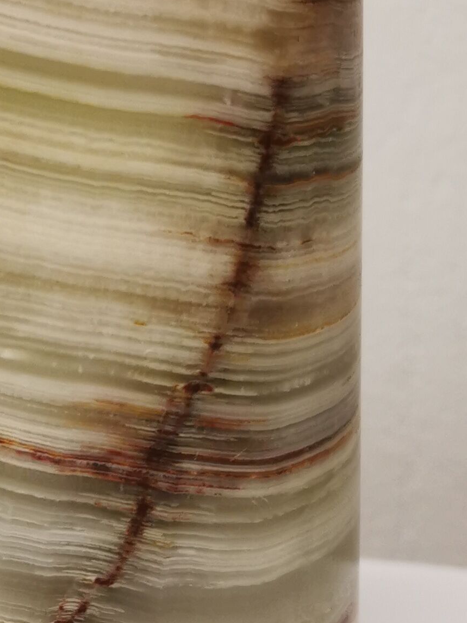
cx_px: 46
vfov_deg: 22.7
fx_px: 1547
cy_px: 268
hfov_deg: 16.9
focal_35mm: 86
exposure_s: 1/50
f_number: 1.8
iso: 160
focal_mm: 5.58
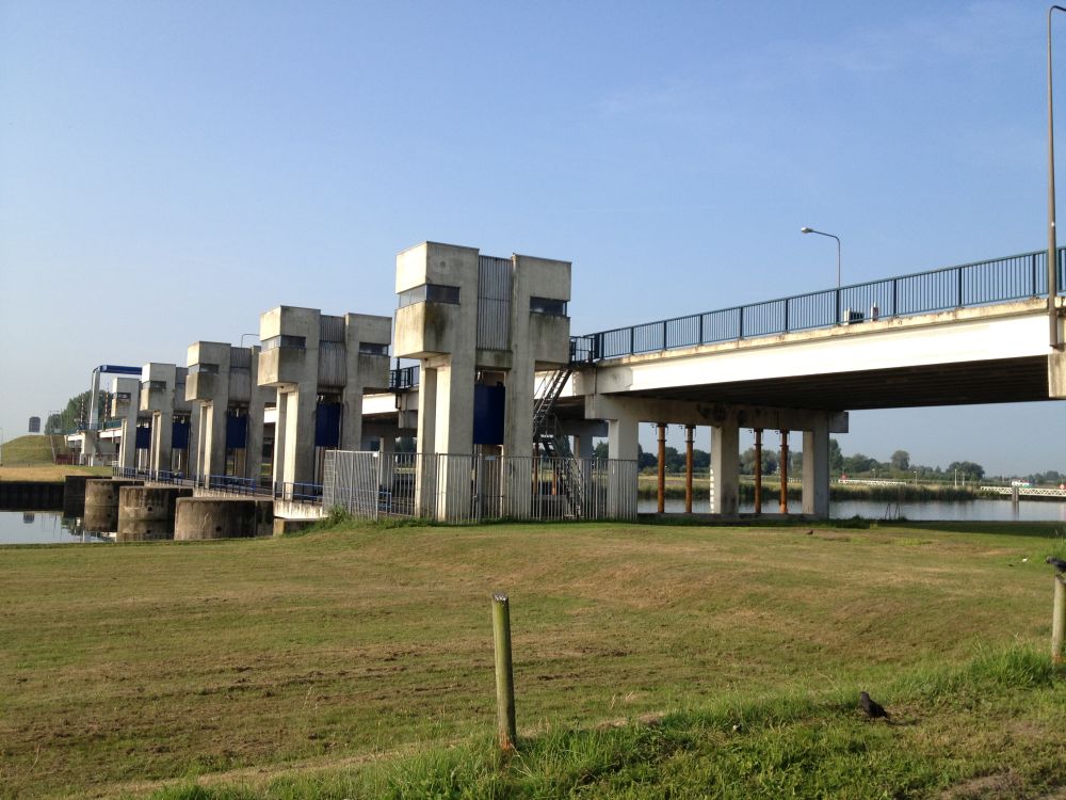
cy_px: 400
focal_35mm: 35
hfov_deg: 52.6
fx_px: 1078
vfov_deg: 40.7
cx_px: 533
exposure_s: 1/1004
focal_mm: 4.28
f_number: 2.4
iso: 50
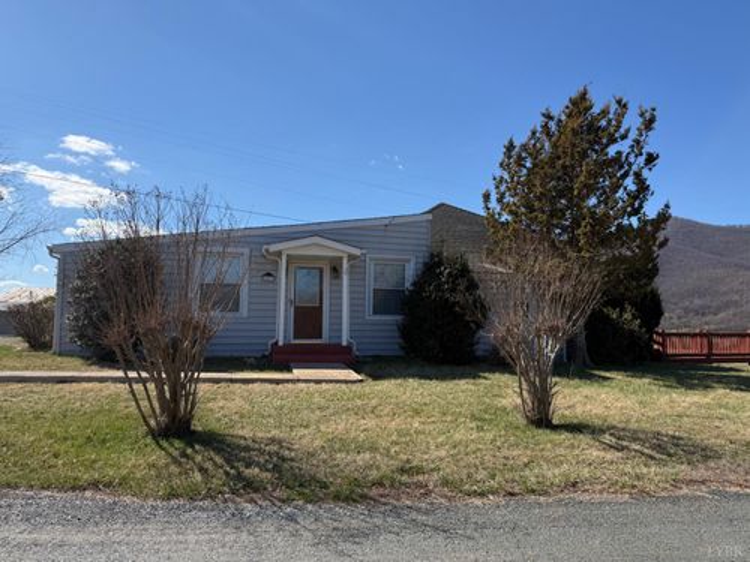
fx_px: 520
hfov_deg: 71.6
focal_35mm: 24
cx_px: 375
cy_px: 281
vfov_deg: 56.8
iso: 100
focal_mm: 6.76
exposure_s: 1/5714
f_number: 1.78
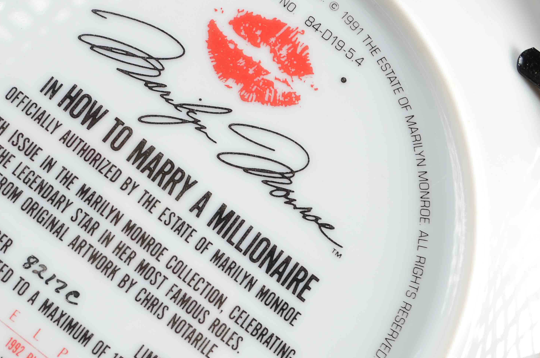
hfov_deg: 30.1
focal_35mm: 66
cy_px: 228
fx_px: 988
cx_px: 141
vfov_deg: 20.5
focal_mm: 26
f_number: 8
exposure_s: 1/80
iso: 100
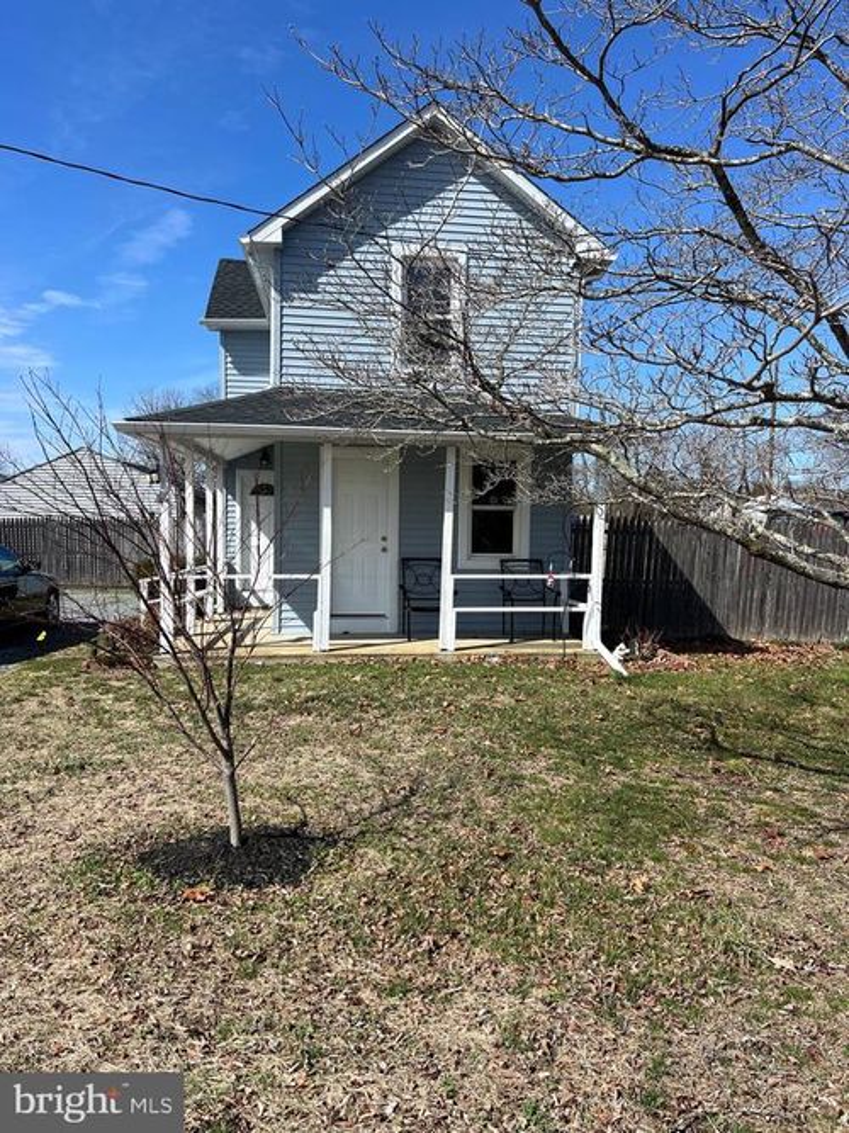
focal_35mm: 26
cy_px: 566
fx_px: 851
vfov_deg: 67.3
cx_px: 424
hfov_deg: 53.0
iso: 50
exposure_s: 1/4115
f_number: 1.5
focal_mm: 5.7
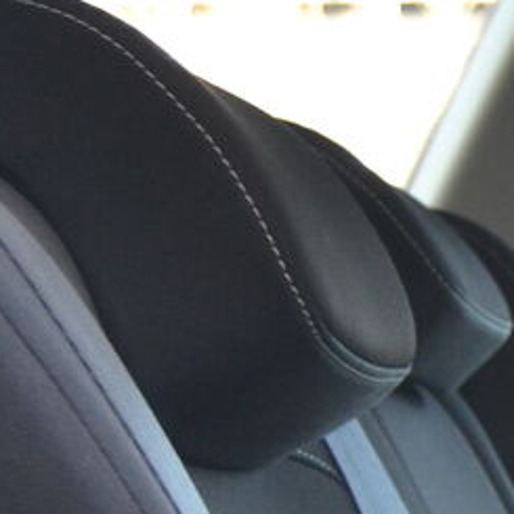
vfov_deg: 8.3
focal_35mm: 200
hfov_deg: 7.8
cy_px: 1024
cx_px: 1404
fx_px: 3360
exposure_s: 1/80
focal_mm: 20
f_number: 4.5
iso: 400
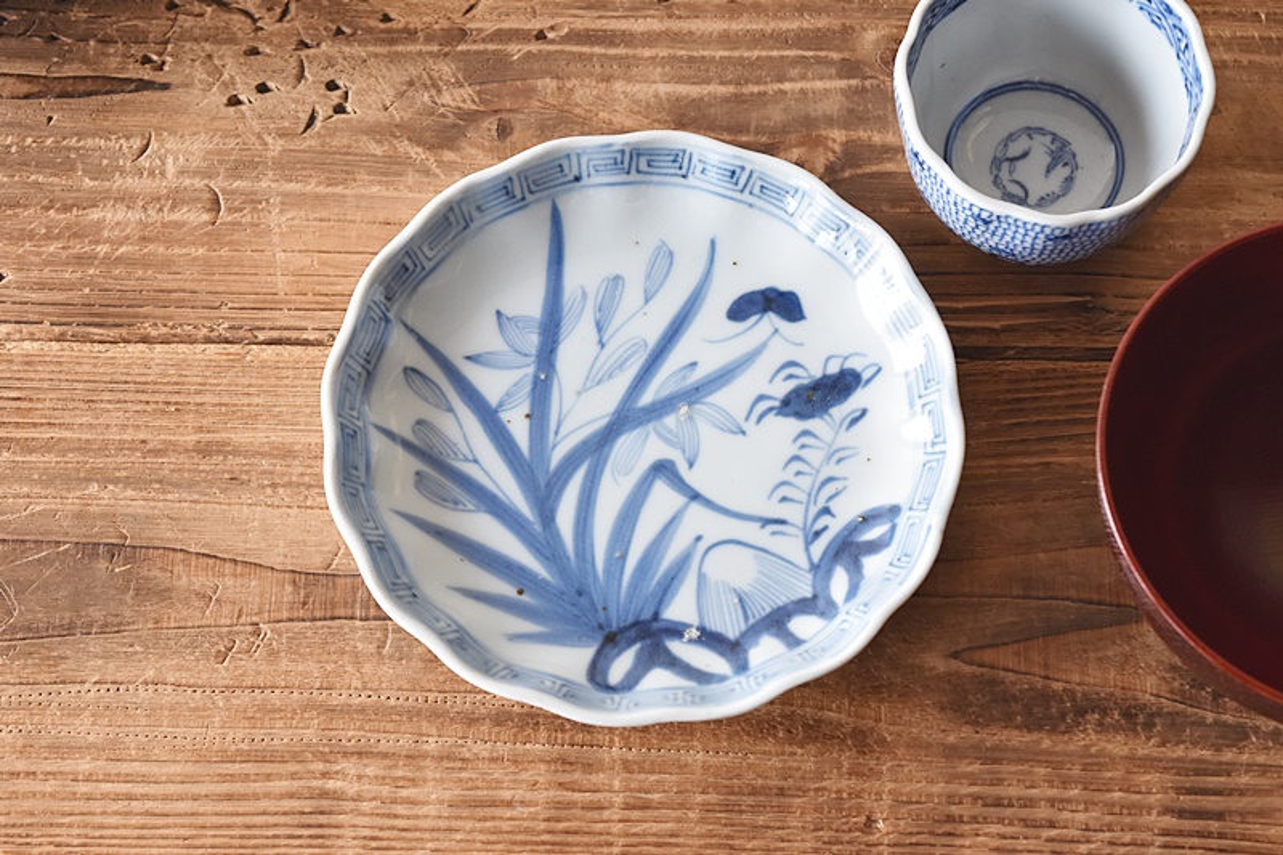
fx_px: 2939
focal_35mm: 82
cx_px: 642
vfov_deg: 16.5
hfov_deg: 24.6
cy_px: 428
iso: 800
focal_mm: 55
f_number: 5.6
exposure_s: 1/10
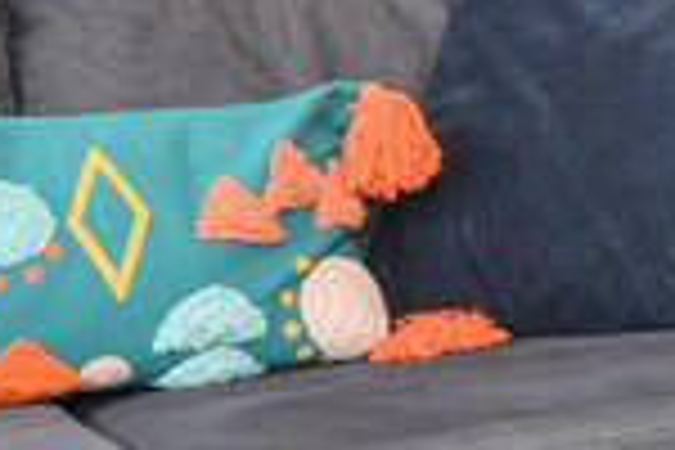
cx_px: 1233
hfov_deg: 15.8
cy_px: -92
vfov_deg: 12.3
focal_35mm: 109
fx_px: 2044
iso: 500
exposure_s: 1/50
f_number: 8
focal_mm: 16
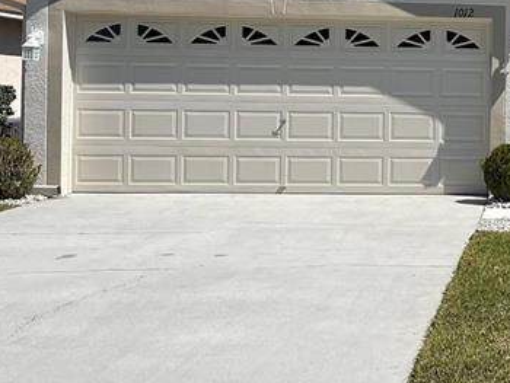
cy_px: 103
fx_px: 1120
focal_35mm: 76
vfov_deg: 19.3
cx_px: 625
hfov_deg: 23.3
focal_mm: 4.2
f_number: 1.6
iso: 32
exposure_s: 1/5814
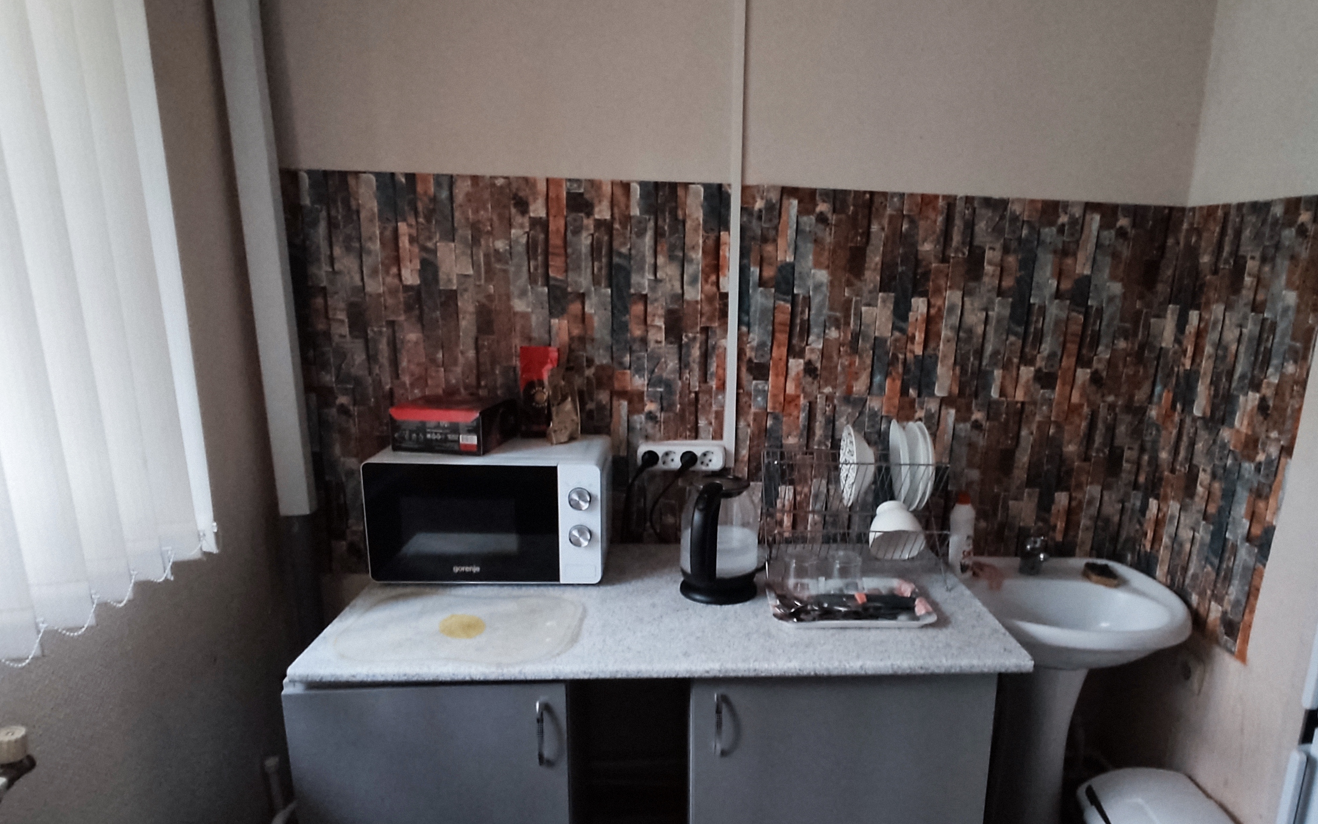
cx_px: 732
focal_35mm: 21
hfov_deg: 82.0
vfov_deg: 56.8
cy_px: 502
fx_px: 754
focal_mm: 1.6
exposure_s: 1/25
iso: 322
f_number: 2.2
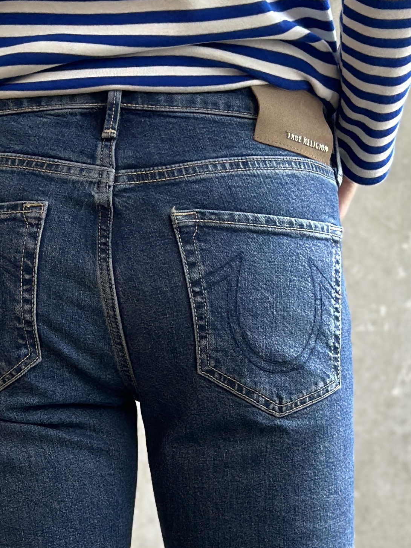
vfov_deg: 14.2
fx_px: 2106
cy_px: 721
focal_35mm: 133
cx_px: 142
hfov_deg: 11.1
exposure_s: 1/109
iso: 125
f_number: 1.78
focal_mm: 6.86
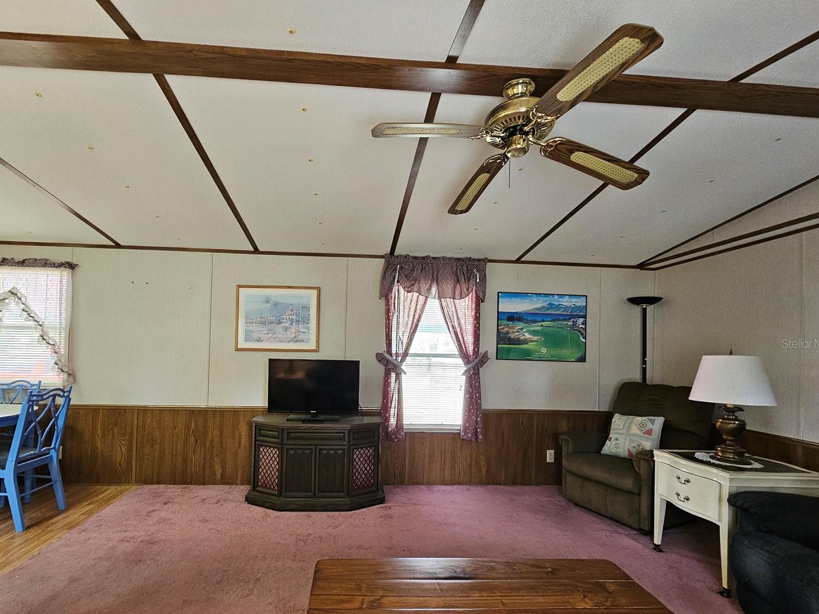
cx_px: 365
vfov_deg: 81.4
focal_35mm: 15
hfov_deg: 97.8
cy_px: 343
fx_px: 355
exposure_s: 1/40
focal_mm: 2.2
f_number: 2.2
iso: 320
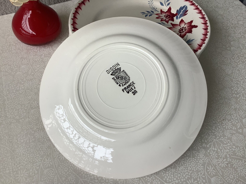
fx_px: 220
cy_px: 92
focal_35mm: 31
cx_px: 123
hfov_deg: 58.4
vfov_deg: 45.4
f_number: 2.4
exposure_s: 1/120
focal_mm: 3.3
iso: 40
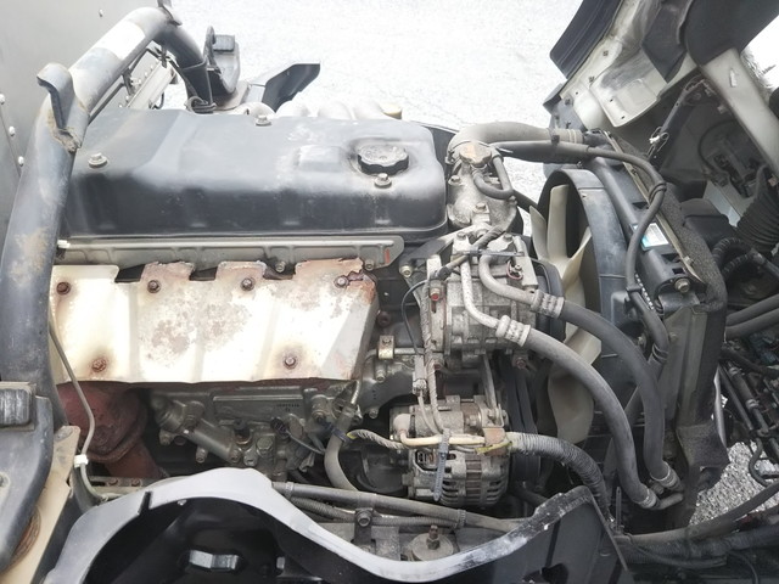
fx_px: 675
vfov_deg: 46.8
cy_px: 292
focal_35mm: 30
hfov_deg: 60.0
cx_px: 390
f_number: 2.2
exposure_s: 1/40
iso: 50
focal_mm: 4
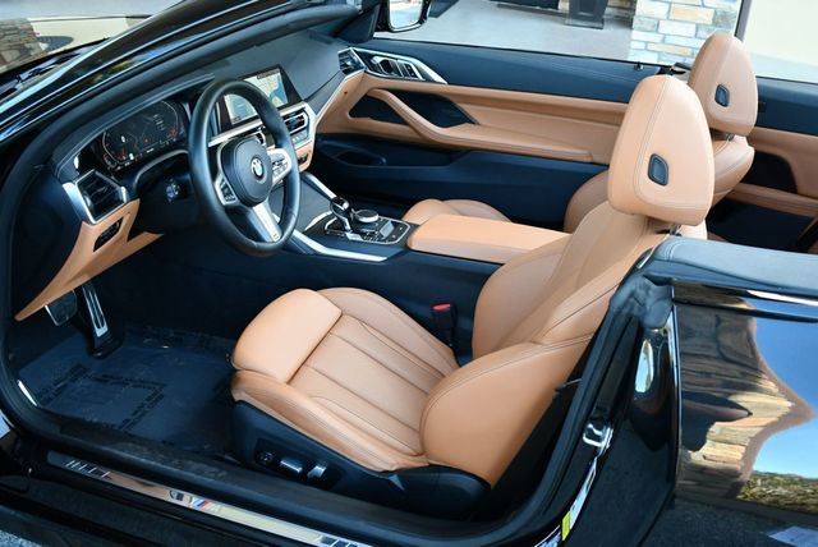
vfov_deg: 36.9
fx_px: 819
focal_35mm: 36
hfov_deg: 53.1
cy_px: 274
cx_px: 409
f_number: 3.5
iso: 720
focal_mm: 18
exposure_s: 1/250
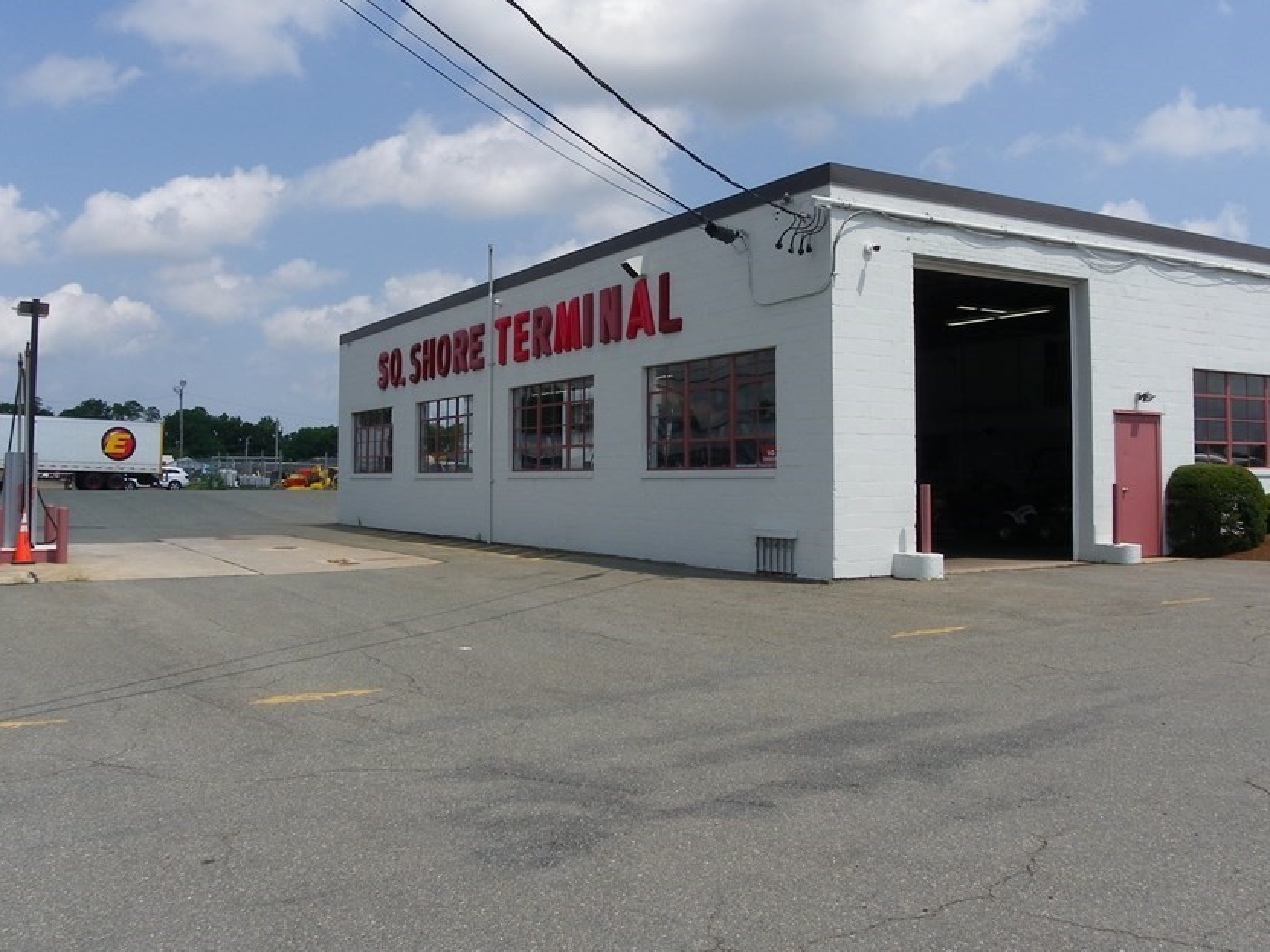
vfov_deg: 44.0
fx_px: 1174
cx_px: 661
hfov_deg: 56.8
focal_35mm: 32
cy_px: 406
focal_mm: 4.6
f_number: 7.1
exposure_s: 1/250
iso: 50
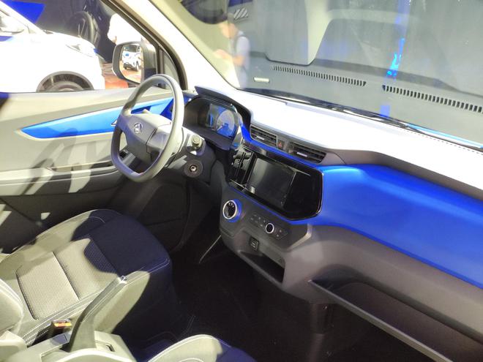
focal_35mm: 21
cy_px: 181
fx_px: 293
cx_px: 242
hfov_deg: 79.0
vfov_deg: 63.4
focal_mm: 4.22
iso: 1044
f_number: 1.8
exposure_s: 1/14
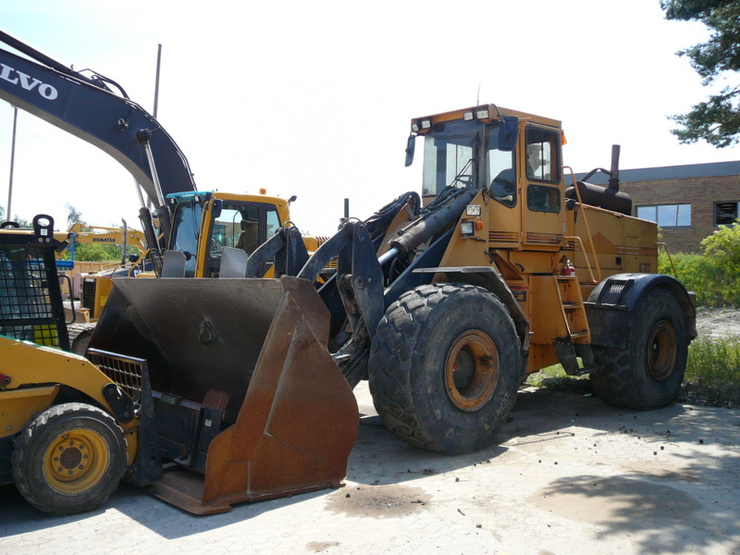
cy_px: 278
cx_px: 370
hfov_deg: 52.6
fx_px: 748
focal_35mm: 35
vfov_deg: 40.7
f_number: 2.8
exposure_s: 1/640
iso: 80
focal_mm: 5.2
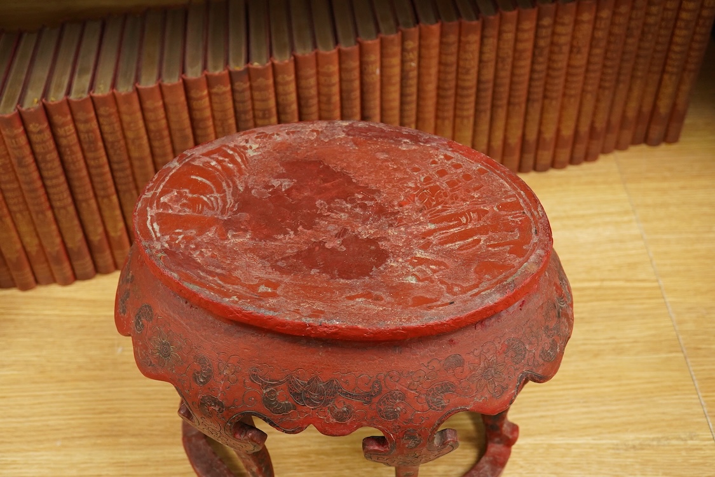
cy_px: 238
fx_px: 894
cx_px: 358
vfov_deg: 29.9
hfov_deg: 43.6
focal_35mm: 45
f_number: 8
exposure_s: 1/160
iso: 2500
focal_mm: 30
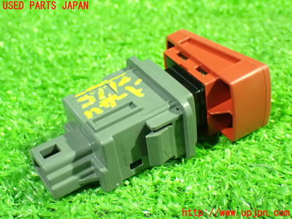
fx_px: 523
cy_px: 110
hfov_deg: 31.2
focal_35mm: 62
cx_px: 146
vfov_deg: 23.7
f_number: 3.6
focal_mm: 11.09
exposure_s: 1/13
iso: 1600
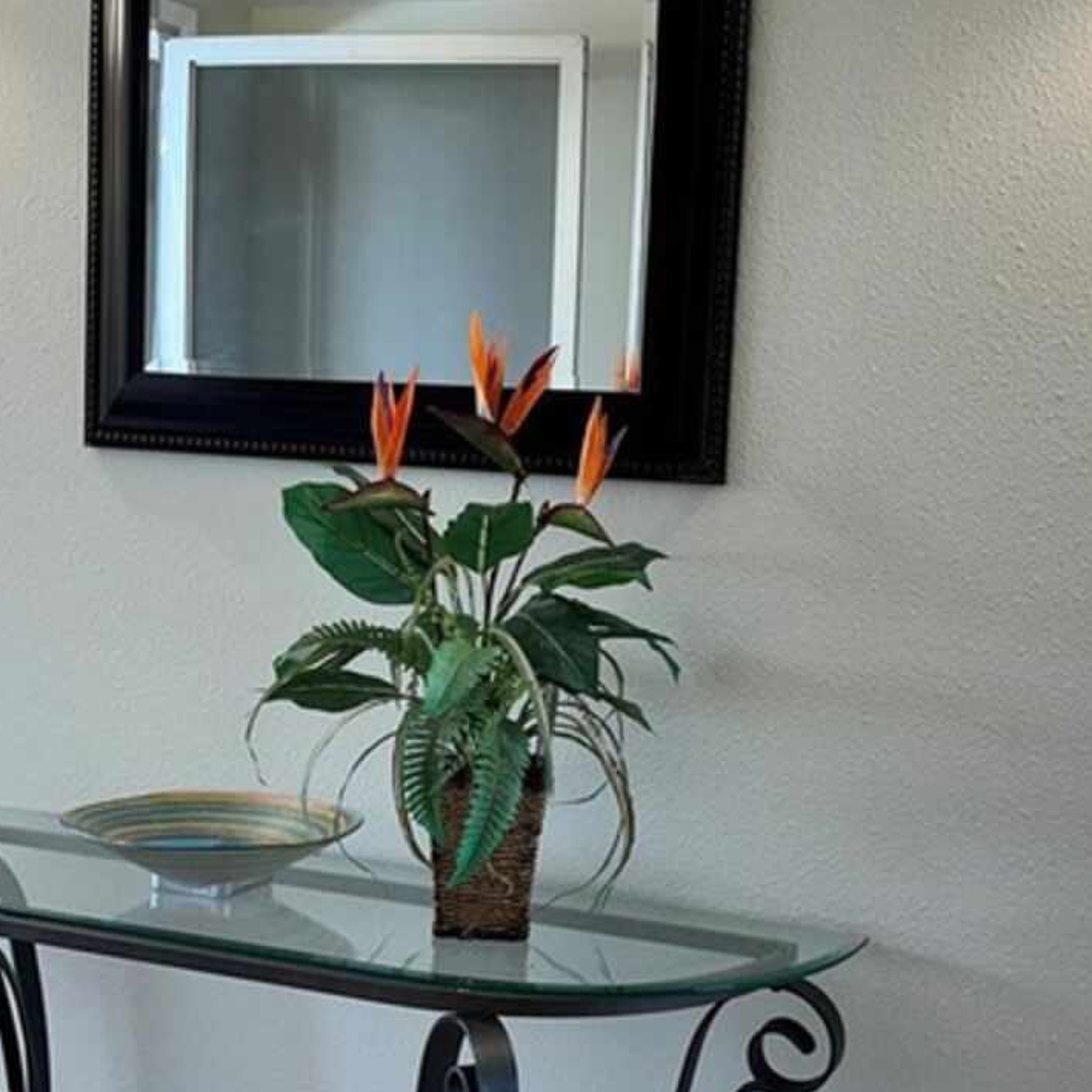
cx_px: 592
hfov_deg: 33.4
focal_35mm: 51
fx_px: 1820
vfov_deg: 33.4
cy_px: 572
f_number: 1.78
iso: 100
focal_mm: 6.86
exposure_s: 1/120
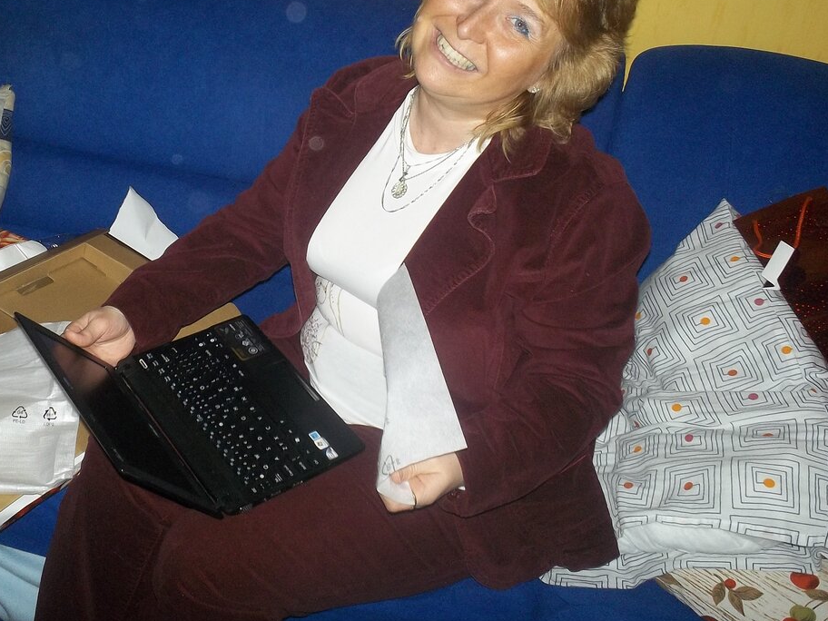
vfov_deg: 29.0
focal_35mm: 50
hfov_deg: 37.8
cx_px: 286
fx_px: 1196
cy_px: 250
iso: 160
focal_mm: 6.3
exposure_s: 1/60
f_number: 4.5
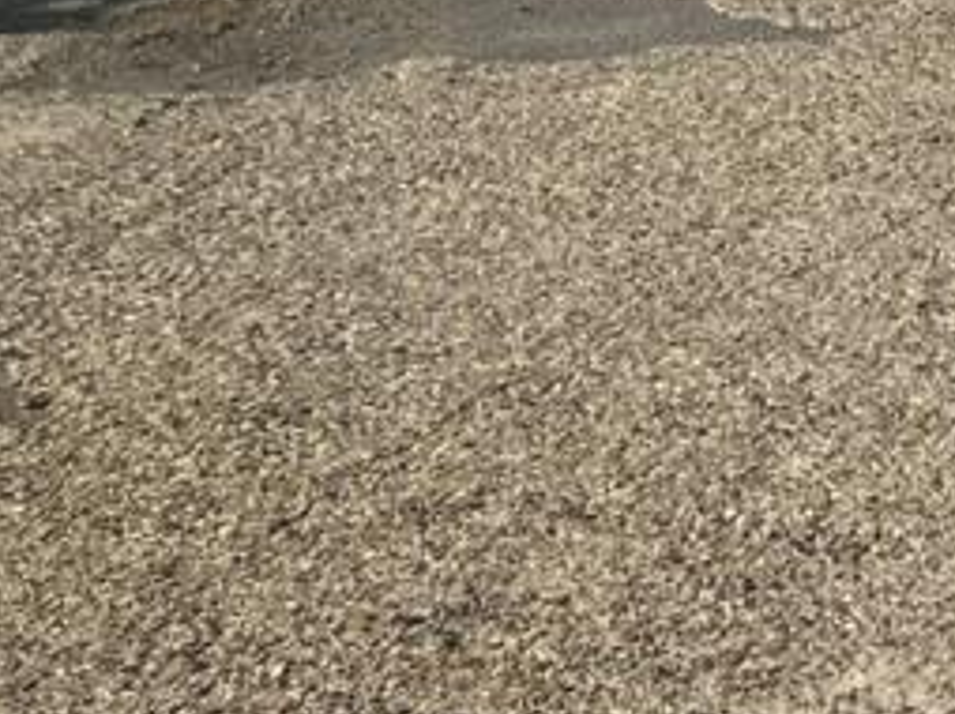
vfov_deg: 11.8
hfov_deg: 14.9
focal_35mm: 113
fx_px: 3115
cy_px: -688
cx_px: 1793
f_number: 1.8
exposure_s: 1/1946
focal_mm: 3.99
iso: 32
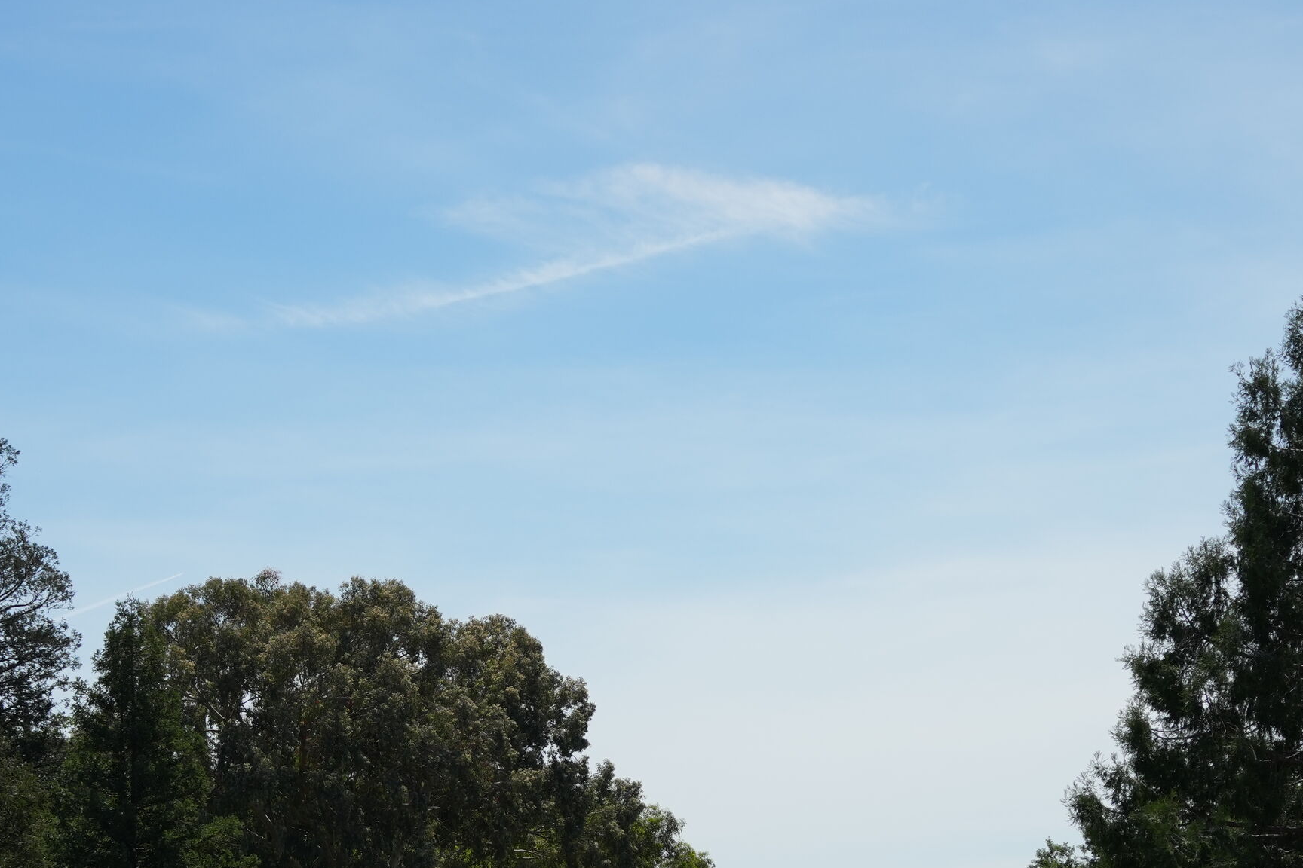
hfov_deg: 15.2
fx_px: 4886
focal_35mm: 135
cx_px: 669
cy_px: 992
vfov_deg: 10.0
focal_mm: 54
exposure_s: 1/2500
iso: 250
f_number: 4.5
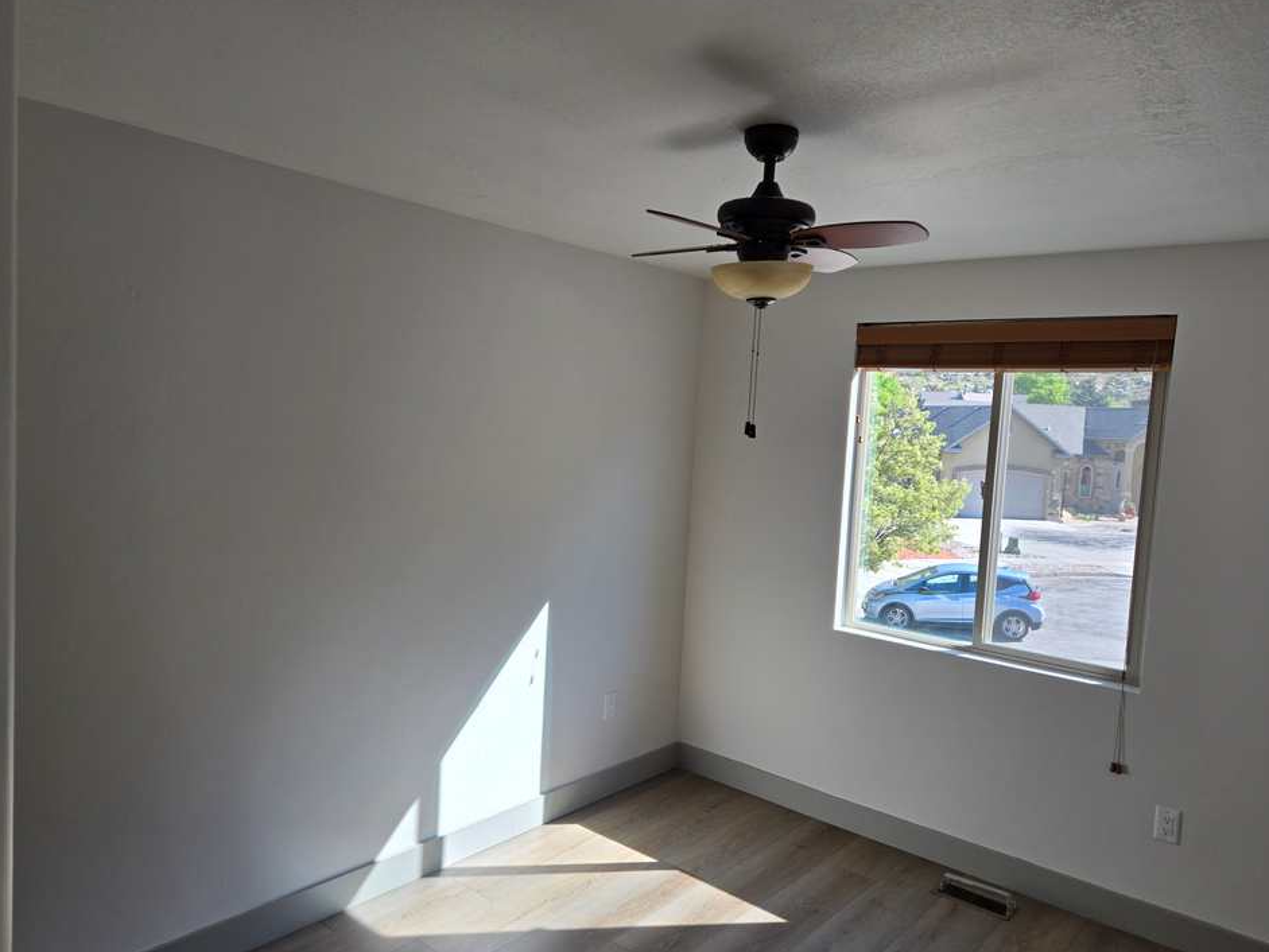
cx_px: 617
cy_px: 501
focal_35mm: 25
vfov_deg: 54.9
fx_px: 917
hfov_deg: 69.4
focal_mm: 5.4
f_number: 1.8
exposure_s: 1/357
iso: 25
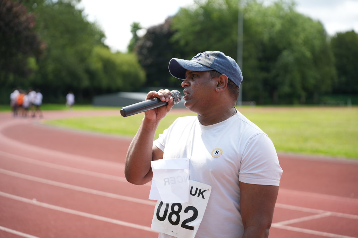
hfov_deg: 28.8
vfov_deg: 19.5
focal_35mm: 70
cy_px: 119
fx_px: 696
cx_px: 179
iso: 400
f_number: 2.8
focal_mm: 70
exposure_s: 1/2500
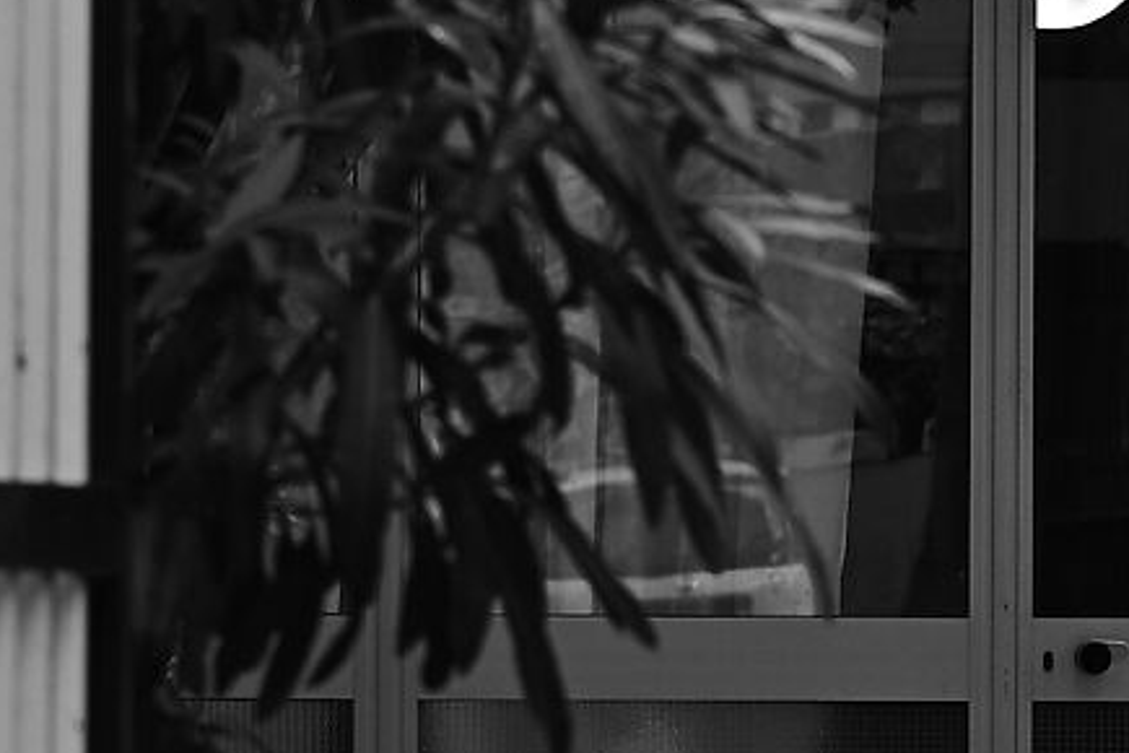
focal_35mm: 414
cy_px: 688
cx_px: 1607
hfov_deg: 4.9
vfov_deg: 3.3
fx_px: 12982
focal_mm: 50
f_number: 2.8
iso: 100
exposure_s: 1/400
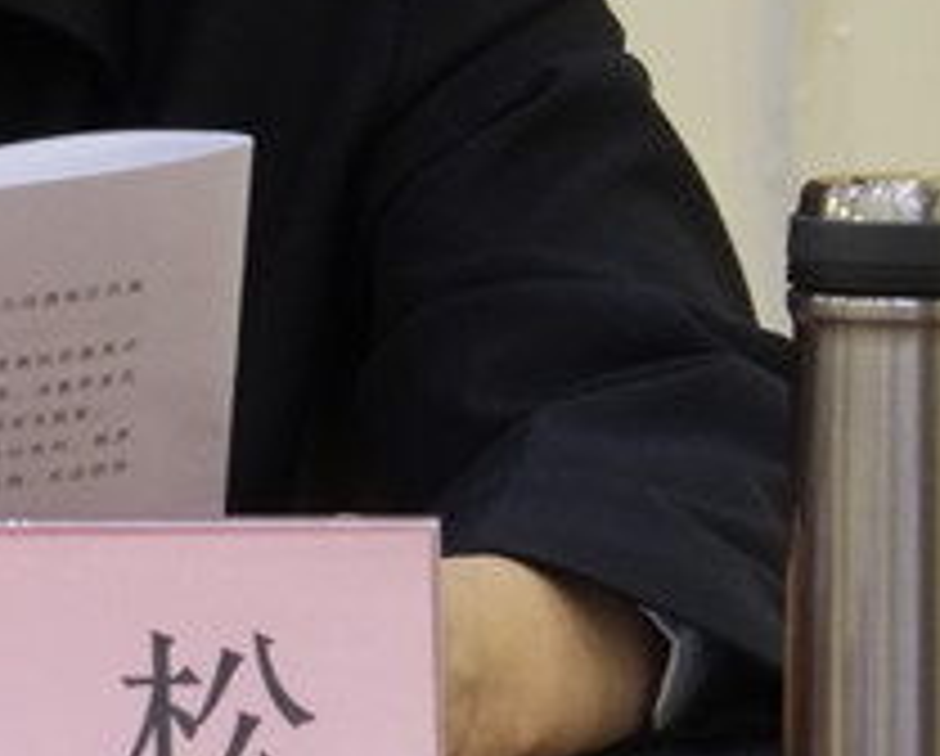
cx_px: -180
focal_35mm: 1097
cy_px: -405
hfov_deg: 1.8
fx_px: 30576
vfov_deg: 1.4
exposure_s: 1/6.5
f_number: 13
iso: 1600
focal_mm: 181.1
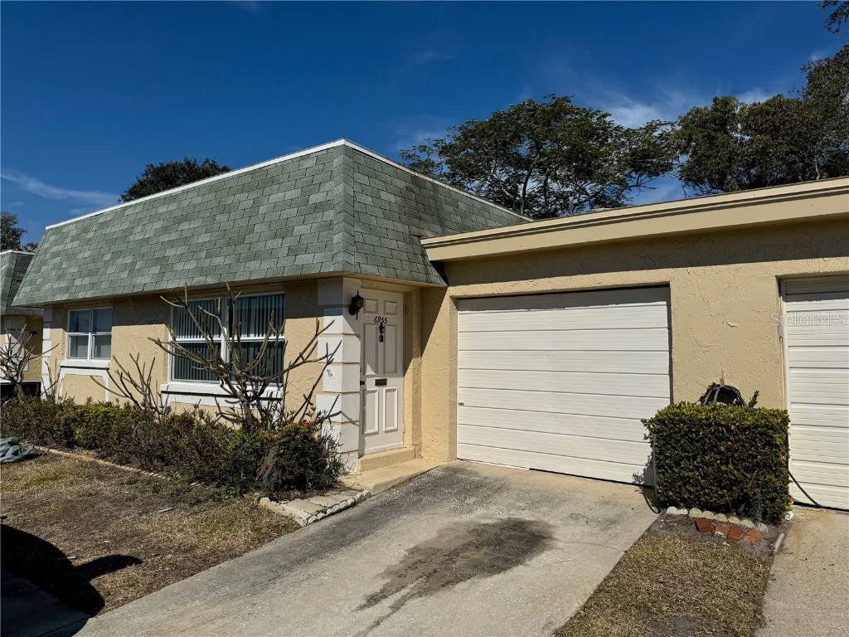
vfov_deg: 56.8
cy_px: 318
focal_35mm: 24
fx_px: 589
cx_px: 424
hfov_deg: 71.6
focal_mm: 6.86
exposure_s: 1/12346
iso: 80
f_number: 1.78
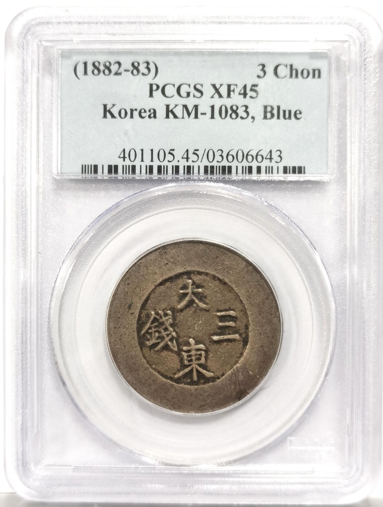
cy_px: 254
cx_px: 192
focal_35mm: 54
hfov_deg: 27.1
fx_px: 794
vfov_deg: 35.5
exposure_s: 1/100
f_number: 16
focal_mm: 5.56
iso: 200
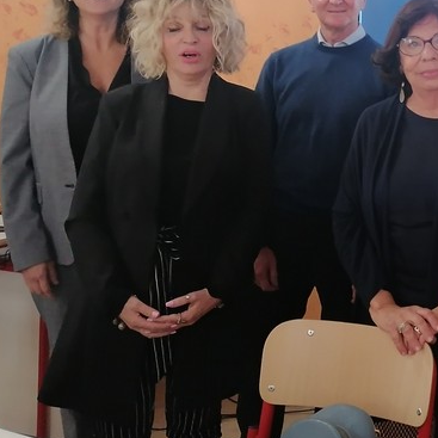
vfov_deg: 25.8
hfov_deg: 23.4
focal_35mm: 65
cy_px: 61
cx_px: 570
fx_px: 930
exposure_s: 1/50
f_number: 1.8
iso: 500
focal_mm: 4.75
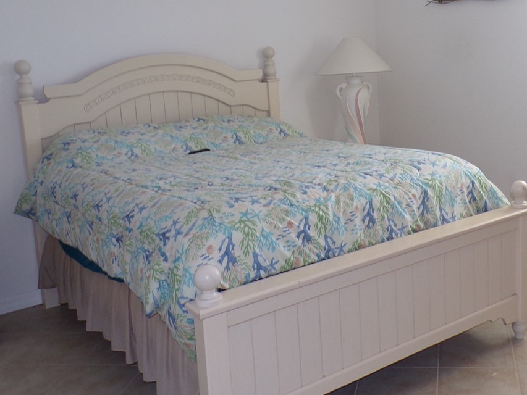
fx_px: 685
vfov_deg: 31.8
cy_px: 117
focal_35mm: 45
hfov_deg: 41.2
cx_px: 378
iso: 100
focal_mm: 4.3
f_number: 3
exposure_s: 1/50
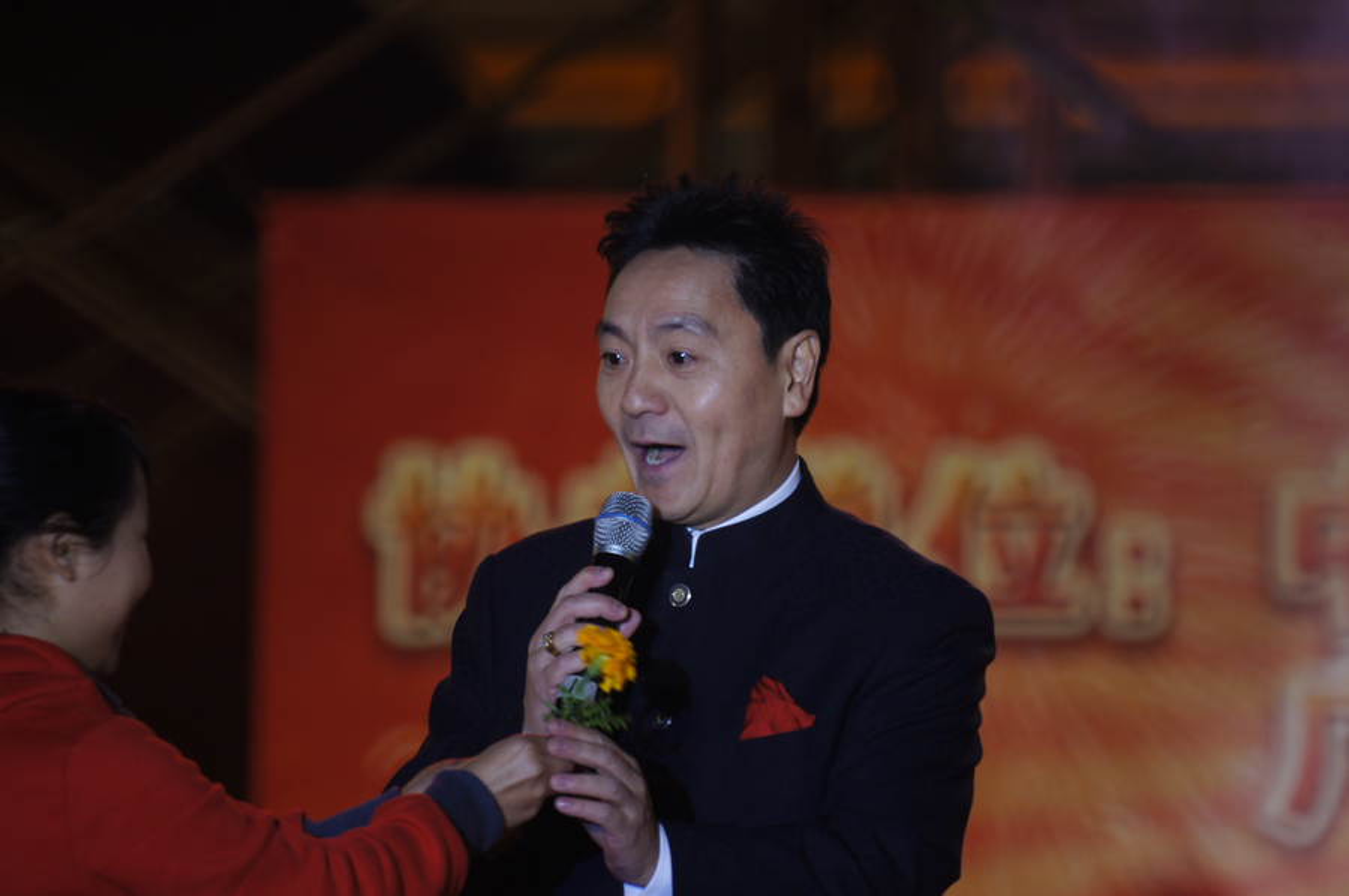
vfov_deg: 1.8
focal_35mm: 750
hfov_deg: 2.8
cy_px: 448
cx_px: 674
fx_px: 28073
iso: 400
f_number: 8
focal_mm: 500
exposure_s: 1/50
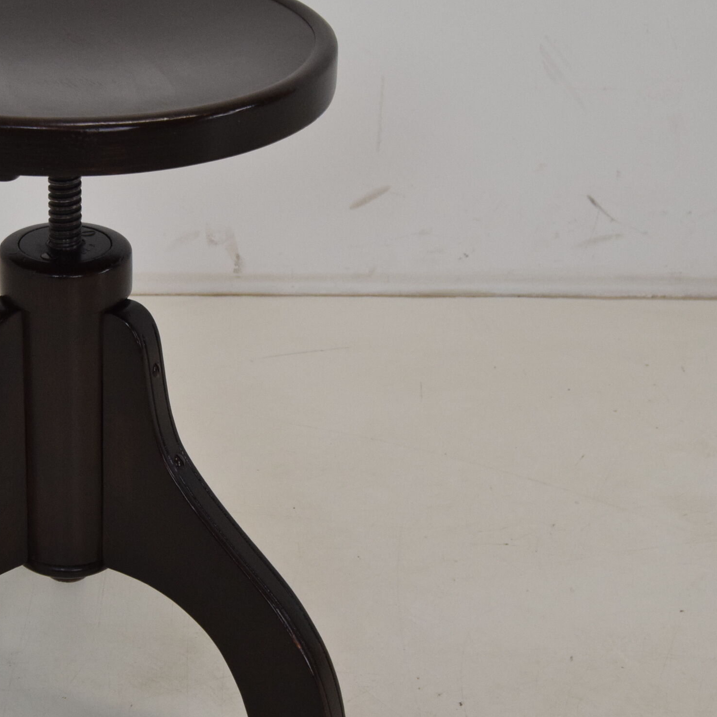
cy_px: 372
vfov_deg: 21.7
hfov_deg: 21.2
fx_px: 1871
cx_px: 59
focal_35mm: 80
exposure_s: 1/200
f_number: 7.1
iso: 1600
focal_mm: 31
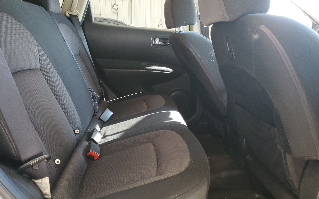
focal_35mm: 28
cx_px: 158
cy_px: 95
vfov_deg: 44.5
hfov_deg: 66.5
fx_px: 243
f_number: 1.5
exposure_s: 1/60.2
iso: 133
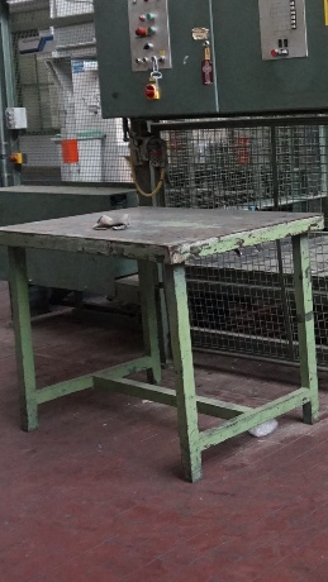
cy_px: 166
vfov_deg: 36.6
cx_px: 445
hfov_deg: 19.5
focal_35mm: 56
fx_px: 865
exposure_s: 1/125
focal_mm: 16
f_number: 3.5
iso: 3200
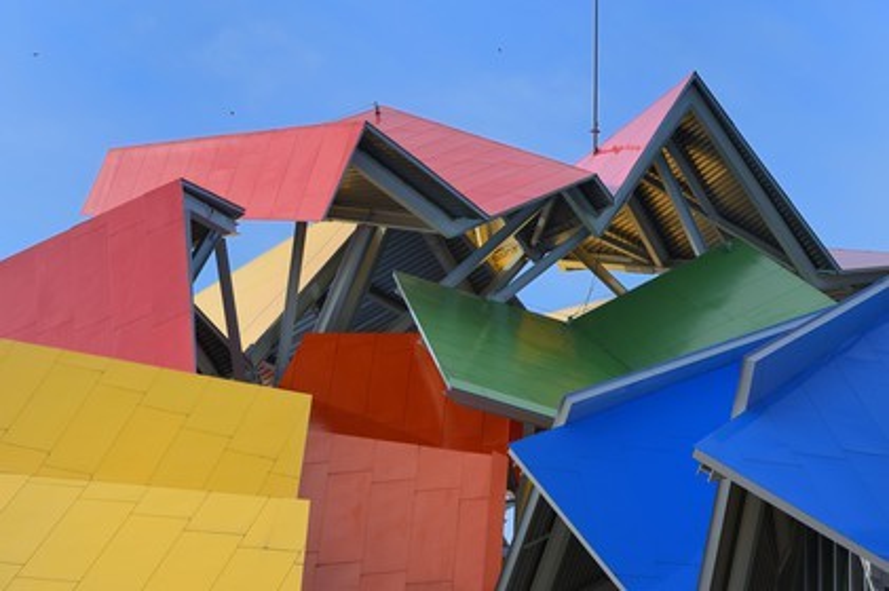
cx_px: 444
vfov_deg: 13.4
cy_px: 296
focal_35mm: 102
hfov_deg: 20.0
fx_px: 2517
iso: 200
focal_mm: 102
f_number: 9
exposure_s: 1/320
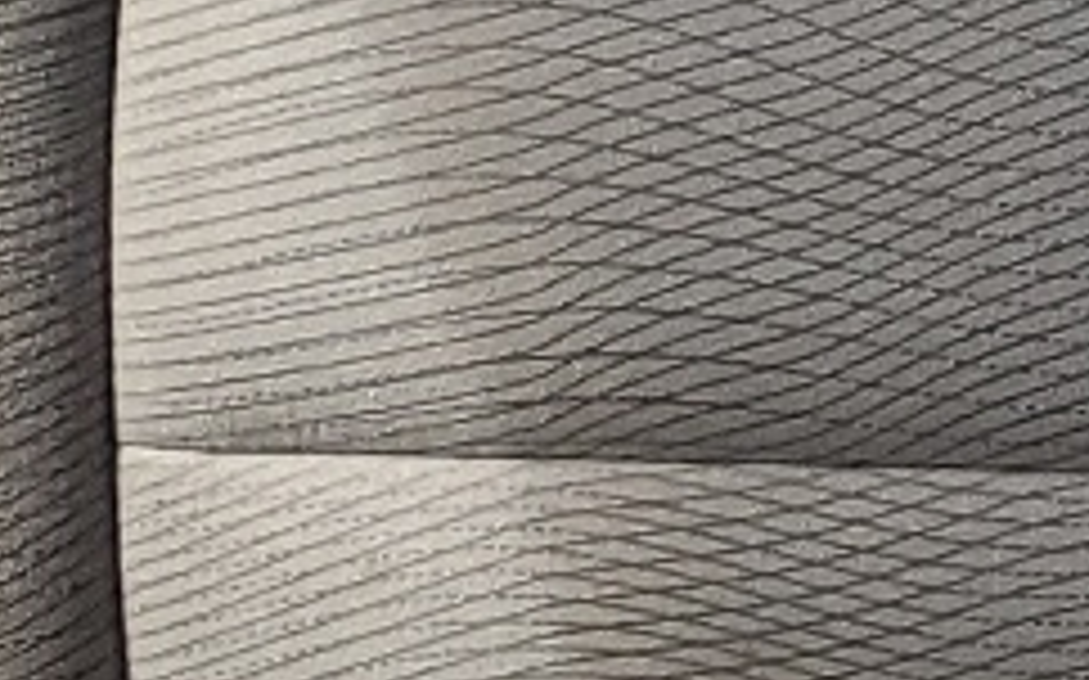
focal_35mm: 182
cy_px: -567
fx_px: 5399
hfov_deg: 9.9
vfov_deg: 7.0
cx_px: 2704
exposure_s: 1/120
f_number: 1.5
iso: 56
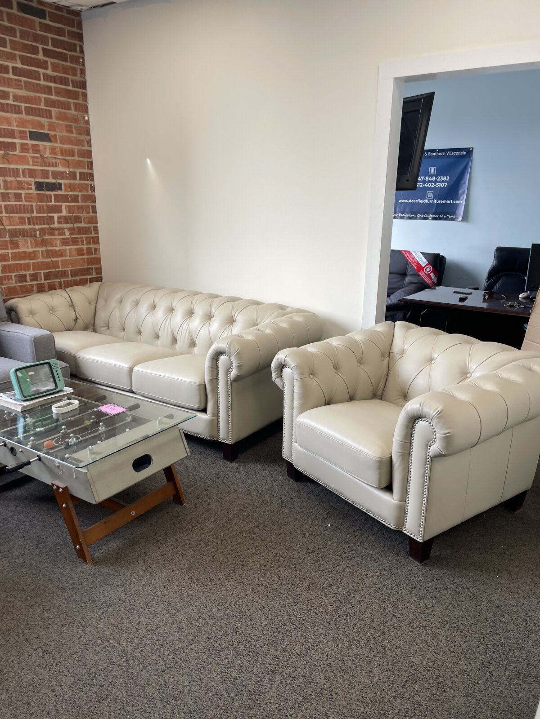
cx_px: 270
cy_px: 360
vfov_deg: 67.3
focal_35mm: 26
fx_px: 541
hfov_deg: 53.1
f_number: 1.6
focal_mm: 4.2
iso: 40
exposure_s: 1/63
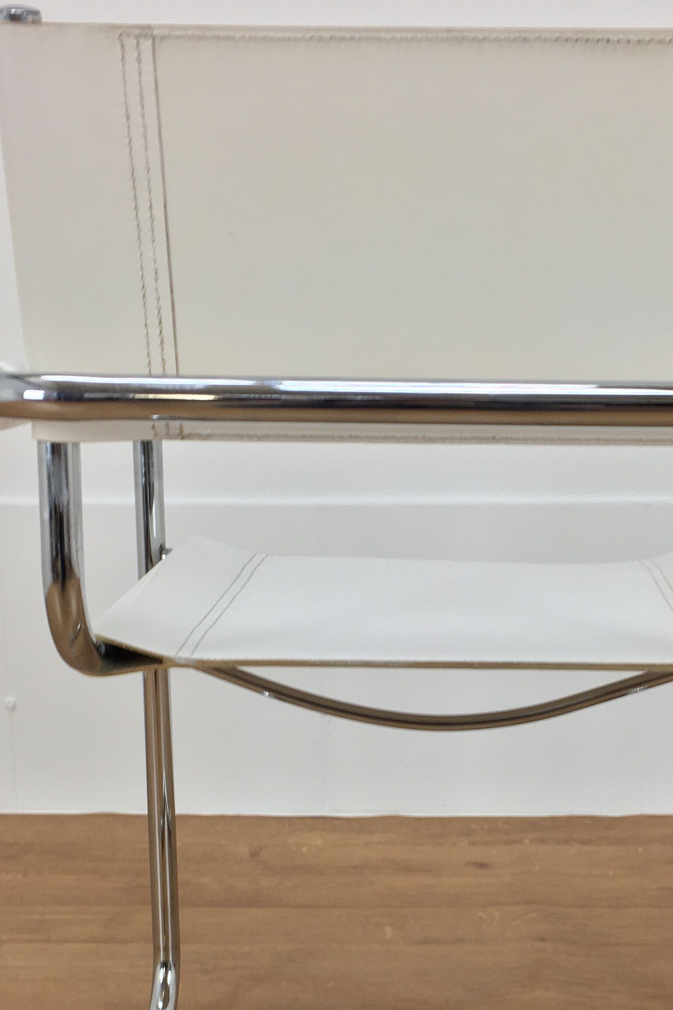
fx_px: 1486
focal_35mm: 53
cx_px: 435
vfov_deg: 36.8
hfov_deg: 25.4
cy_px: 730
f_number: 2.2
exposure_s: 1/33
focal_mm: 4.15
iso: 32
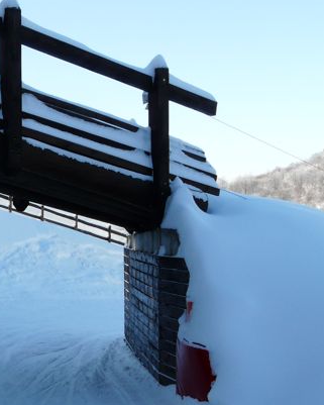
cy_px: 216
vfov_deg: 25.7
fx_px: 887
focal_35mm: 74
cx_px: -57
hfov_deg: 19.6
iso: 100
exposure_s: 1/200
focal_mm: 6.3
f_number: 5.6
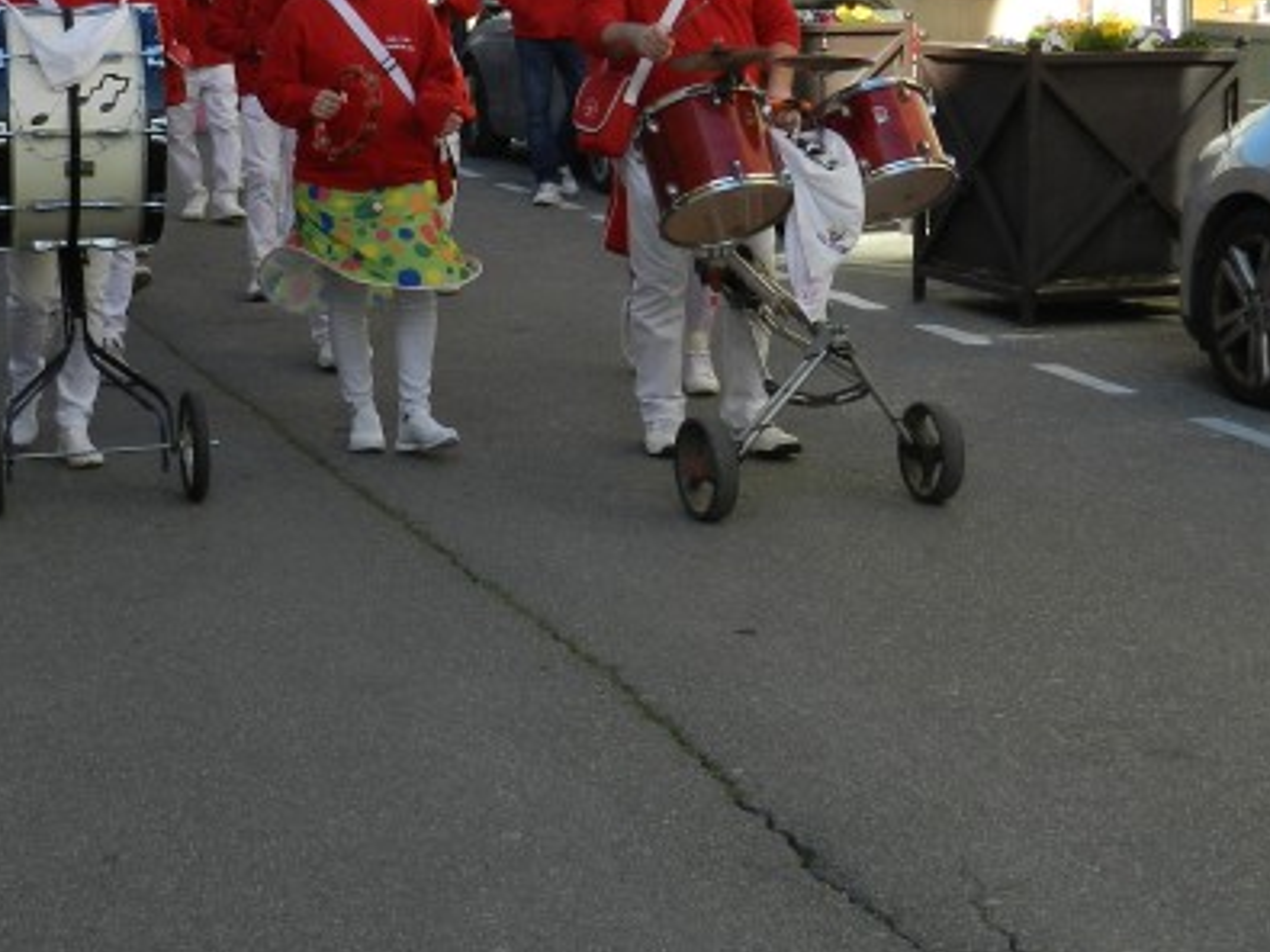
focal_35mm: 77
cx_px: 463
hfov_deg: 25.3
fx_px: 2824
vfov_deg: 19.0
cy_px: 251
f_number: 4
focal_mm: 6.7
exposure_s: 1/500
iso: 160
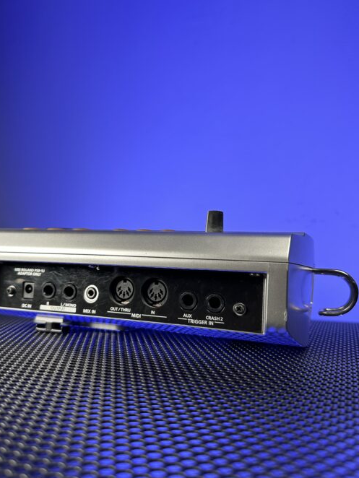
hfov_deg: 48.2
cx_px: 160
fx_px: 401
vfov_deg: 61.6
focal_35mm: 29
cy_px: 243
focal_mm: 6.86
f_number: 1.78
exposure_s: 1/121
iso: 125
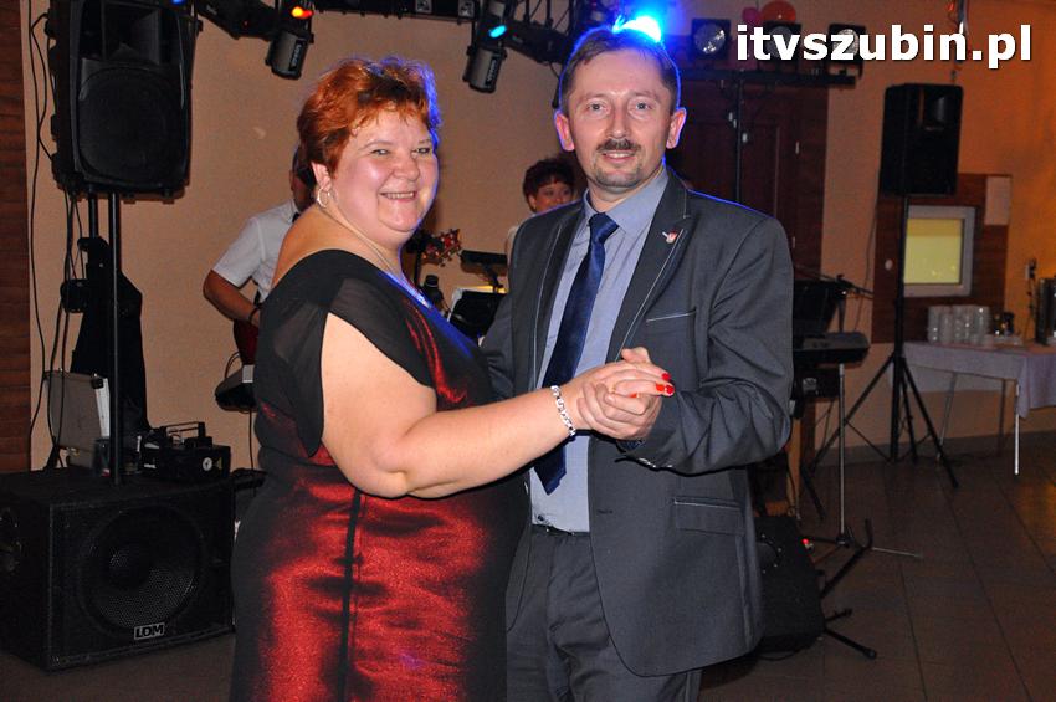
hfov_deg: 38.9
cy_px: 351
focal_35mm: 51
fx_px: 1495
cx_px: 528
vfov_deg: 26.4
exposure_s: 1/60
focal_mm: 34
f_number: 5
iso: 2000
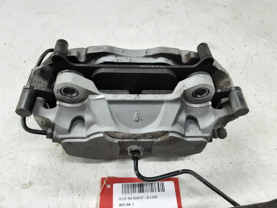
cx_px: 138
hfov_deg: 65.3
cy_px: 104
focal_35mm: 27
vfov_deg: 51.4
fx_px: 216
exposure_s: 1/50
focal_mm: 2.91
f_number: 1.9
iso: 160
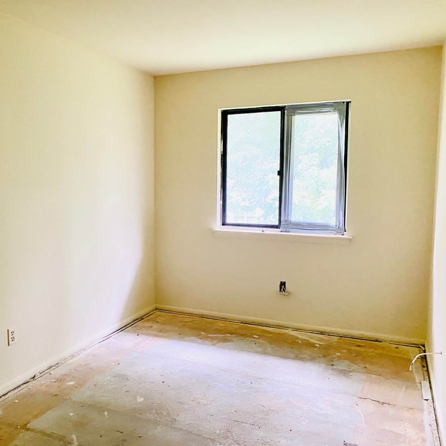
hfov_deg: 52.2
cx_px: 183
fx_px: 452
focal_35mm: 31
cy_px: 222
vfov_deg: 52.5
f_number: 1.8
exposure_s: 1/51
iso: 500
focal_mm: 4.25
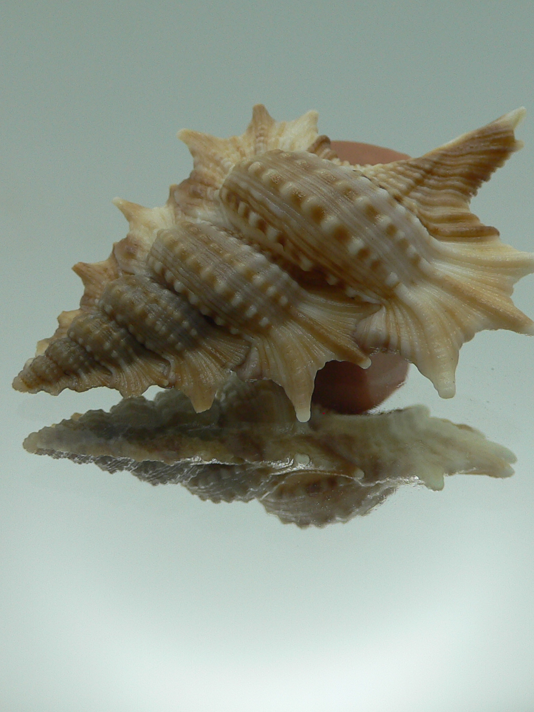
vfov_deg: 38.9
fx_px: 1008
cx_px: 268
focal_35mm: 49
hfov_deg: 29.7
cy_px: 340
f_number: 2.8
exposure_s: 1/80
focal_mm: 4.6
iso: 80
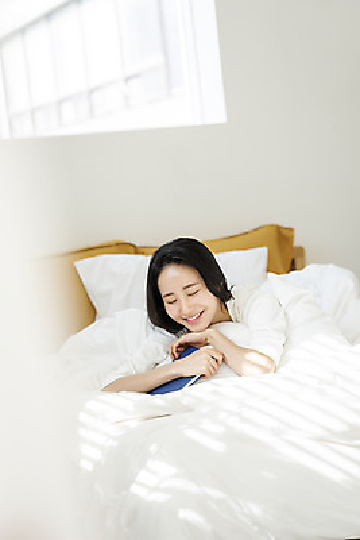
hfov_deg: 16.1
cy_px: 270
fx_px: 1274
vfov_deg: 23.9
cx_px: 180
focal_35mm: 85
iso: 100
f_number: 2.8
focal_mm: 85
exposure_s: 1/160
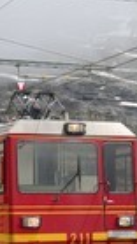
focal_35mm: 133
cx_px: 103
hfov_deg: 9.1
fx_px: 860
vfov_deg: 16.1
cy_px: 156
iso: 100
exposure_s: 1/250
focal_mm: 28
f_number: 7.6
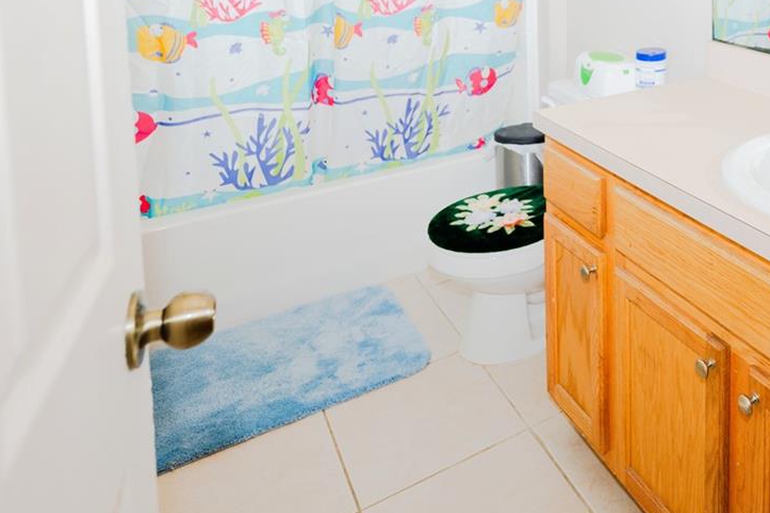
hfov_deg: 54.3
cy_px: -37
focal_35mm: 31
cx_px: 660
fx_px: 663
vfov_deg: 36.5
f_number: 3.2
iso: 100
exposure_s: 1/200
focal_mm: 14
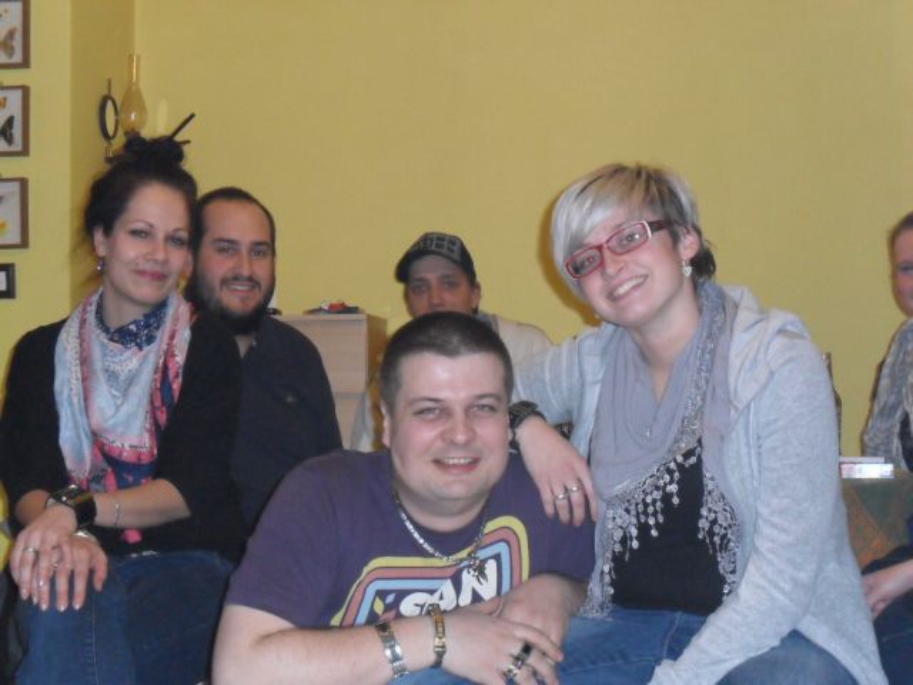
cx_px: 456
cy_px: 342
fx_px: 1372
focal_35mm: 52
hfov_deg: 36.8
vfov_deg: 28.0
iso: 400
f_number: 5
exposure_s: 1/20
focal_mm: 9.3
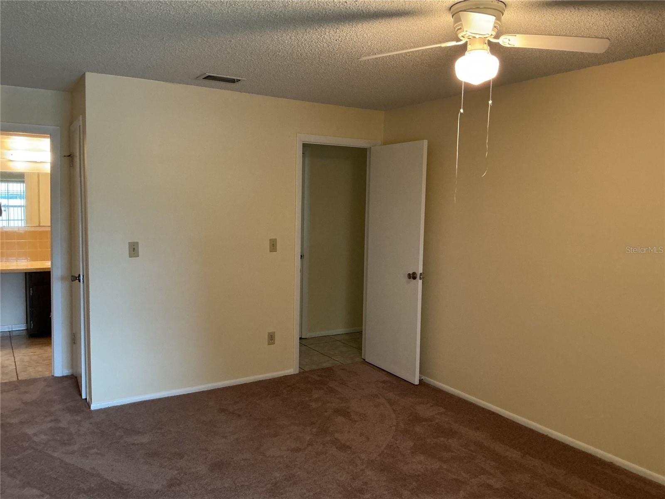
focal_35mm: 29
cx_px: 332
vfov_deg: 48.2
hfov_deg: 61.7
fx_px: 557
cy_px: 250
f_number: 1.8
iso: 250
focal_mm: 3
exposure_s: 1/40
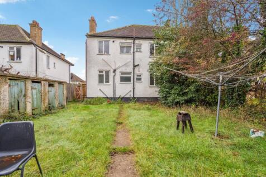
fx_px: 118
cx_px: 133
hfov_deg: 96.8
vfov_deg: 73.7
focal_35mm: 16
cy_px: 88
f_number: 5.6
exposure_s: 1/60
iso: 320
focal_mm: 16
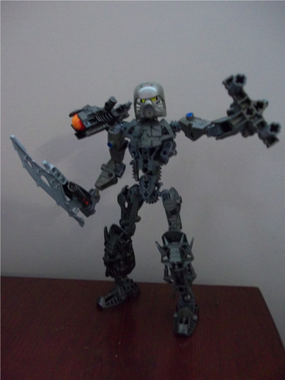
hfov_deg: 44.2
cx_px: 142
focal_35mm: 32
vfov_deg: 56.8
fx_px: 351
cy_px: 190
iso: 320
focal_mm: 5.7
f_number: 2.9
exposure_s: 1/8
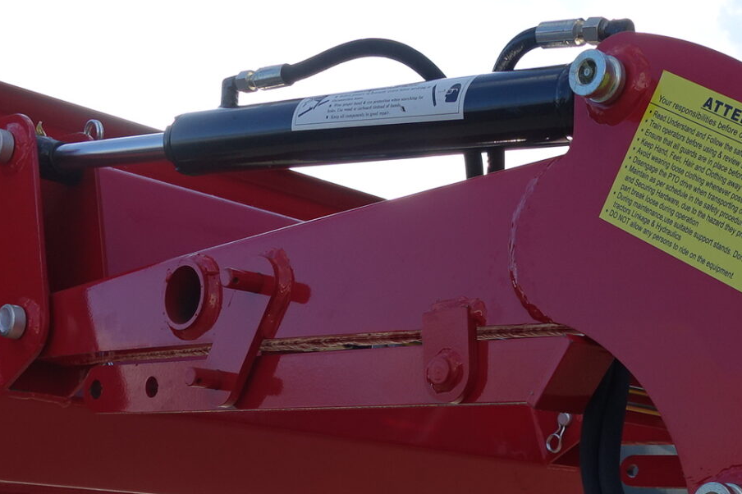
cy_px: 584
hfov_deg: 29.5
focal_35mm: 68
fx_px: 1401
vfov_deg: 19.0
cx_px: 494
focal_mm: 8.8
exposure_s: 1/800
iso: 125
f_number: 4
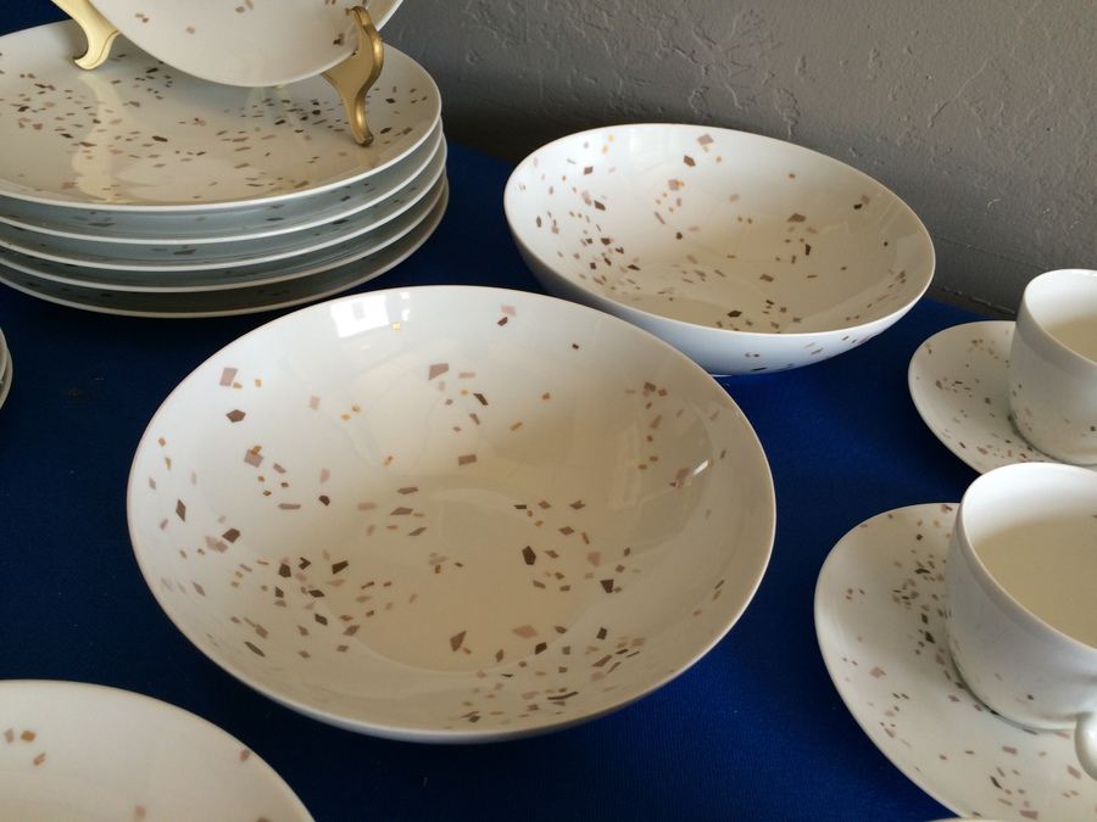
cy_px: 411
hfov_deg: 61.7
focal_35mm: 29
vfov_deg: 48.2
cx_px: 548
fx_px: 919
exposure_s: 1/60
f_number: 2.2
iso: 40
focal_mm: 4.15
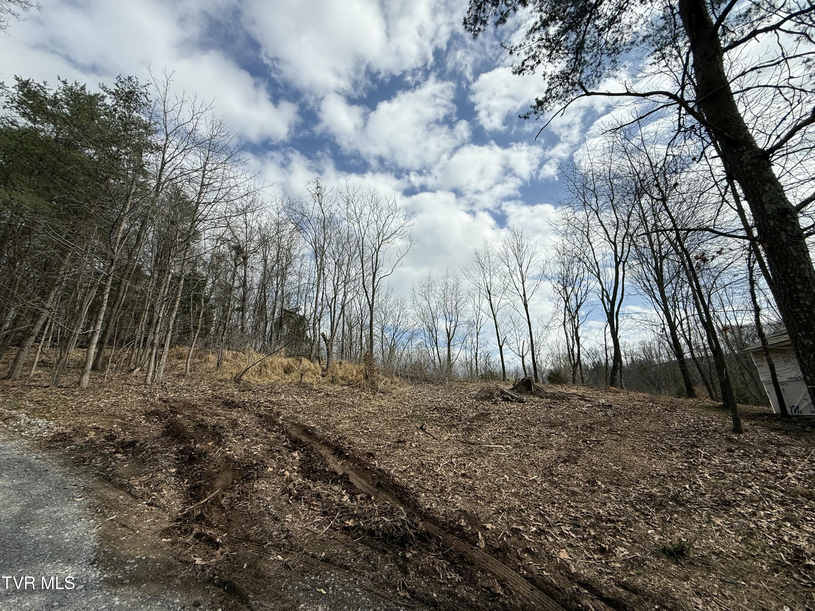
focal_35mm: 14
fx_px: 330
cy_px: 306
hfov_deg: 102.1
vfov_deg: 85.7
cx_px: 408
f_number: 2.2
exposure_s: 1/4425
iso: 50
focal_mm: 2.22
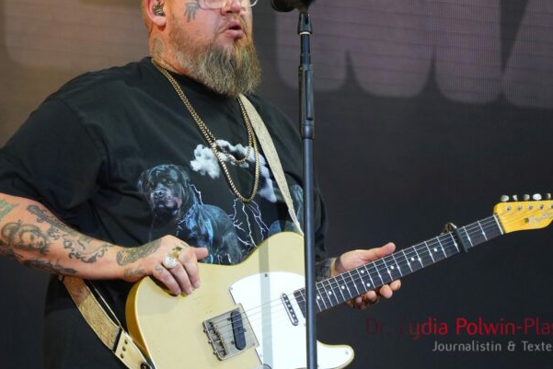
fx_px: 5034
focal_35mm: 328
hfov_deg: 6.3
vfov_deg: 4.2
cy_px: 179
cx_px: 271
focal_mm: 171
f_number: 6.3
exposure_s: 1/320
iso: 2500
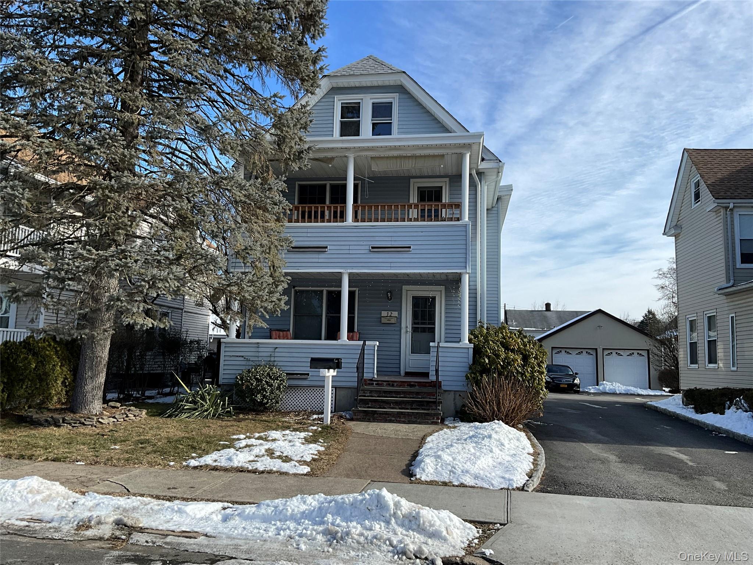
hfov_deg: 61.7
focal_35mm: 29
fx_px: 631
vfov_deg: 48.2
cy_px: 282
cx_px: 376
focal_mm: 3
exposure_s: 1/1490
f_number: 1.8
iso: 25
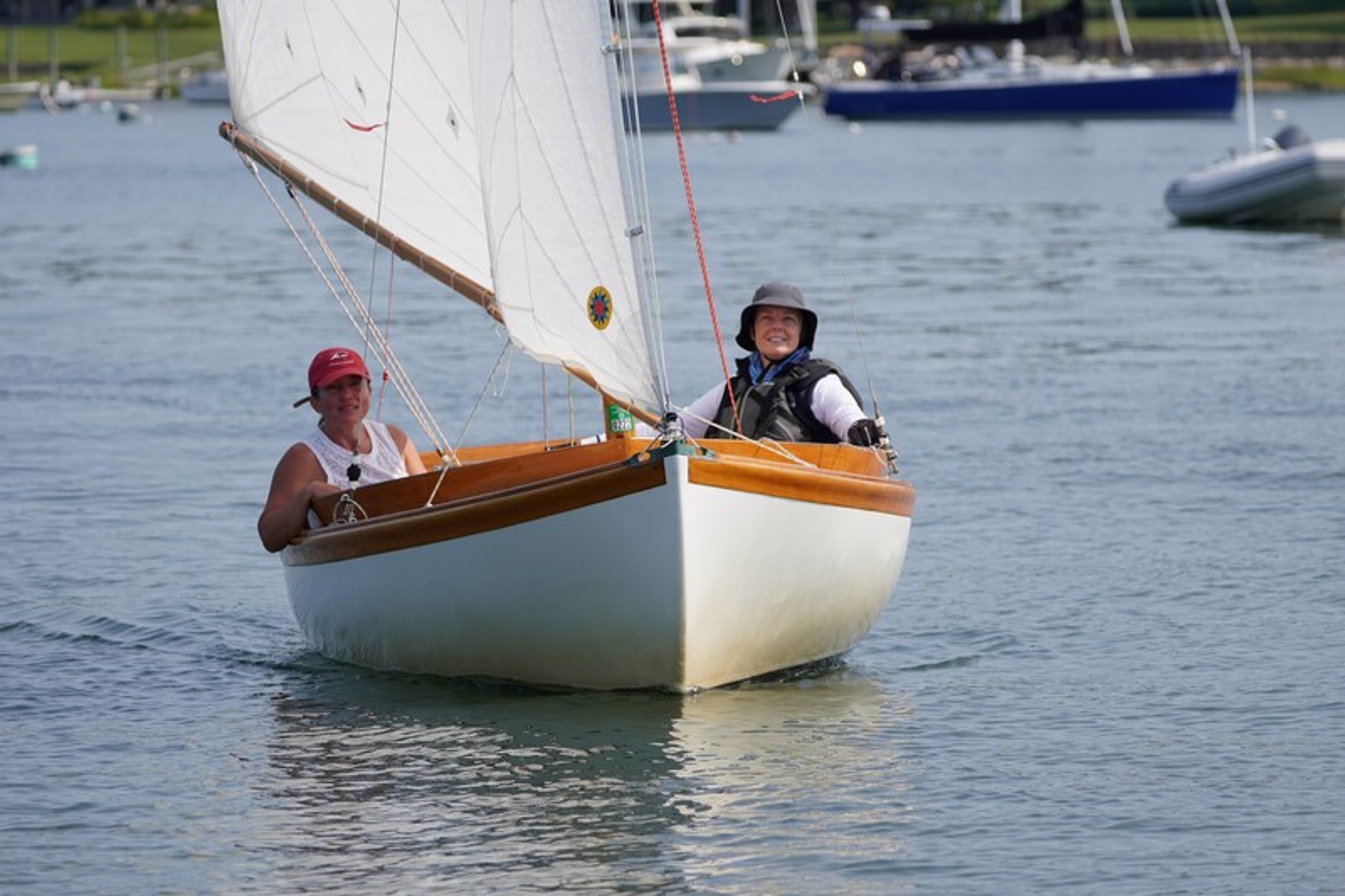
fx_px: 8404
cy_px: 448
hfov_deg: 9.2
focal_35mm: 225
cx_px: 672
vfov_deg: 6.1
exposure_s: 1/1250
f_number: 5
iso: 160
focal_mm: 150
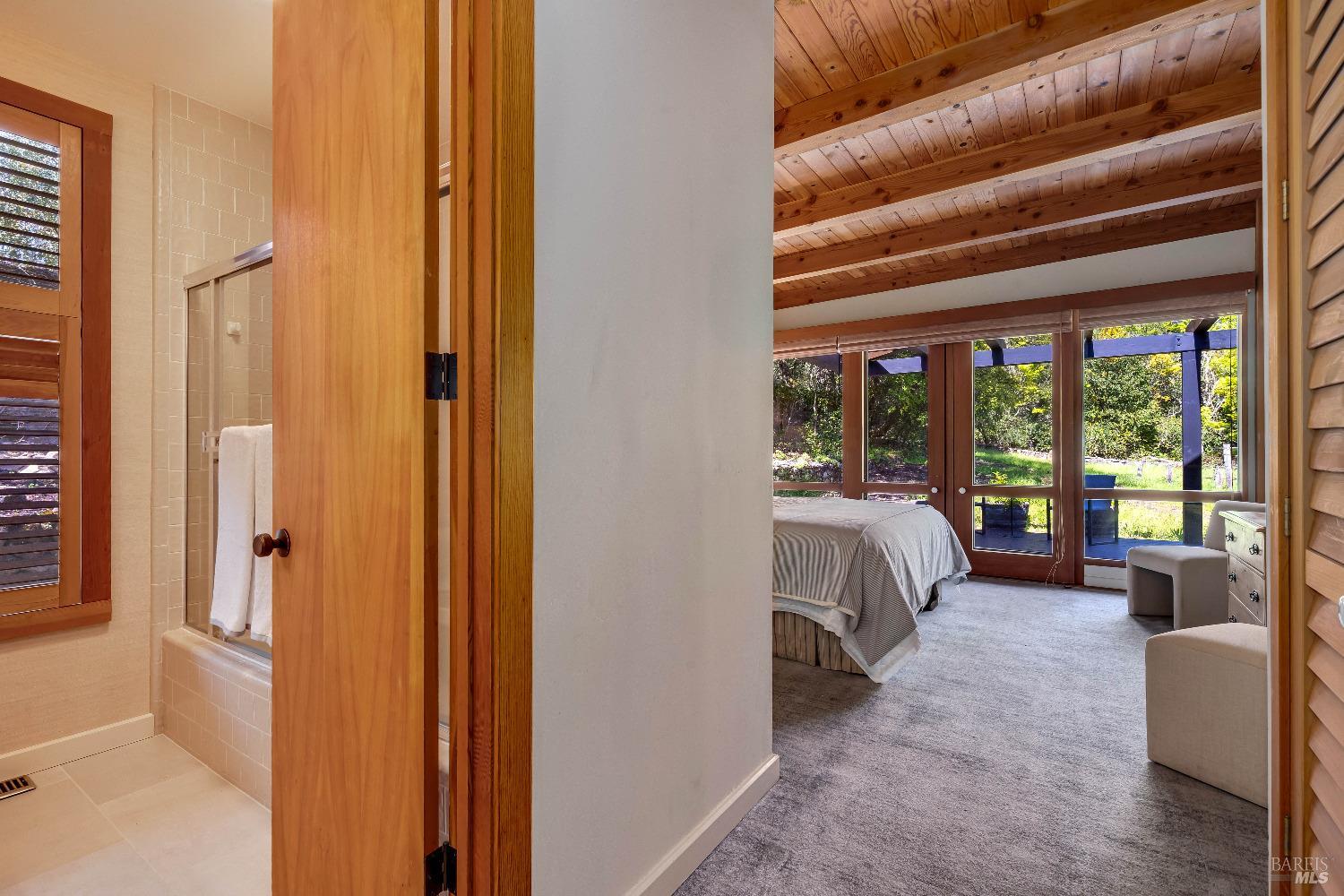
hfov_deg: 96.7
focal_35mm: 16
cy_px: 448
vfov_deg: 73.7
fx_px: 597
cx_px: 672
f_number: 11
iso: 320
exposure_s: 1/125
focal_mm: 16
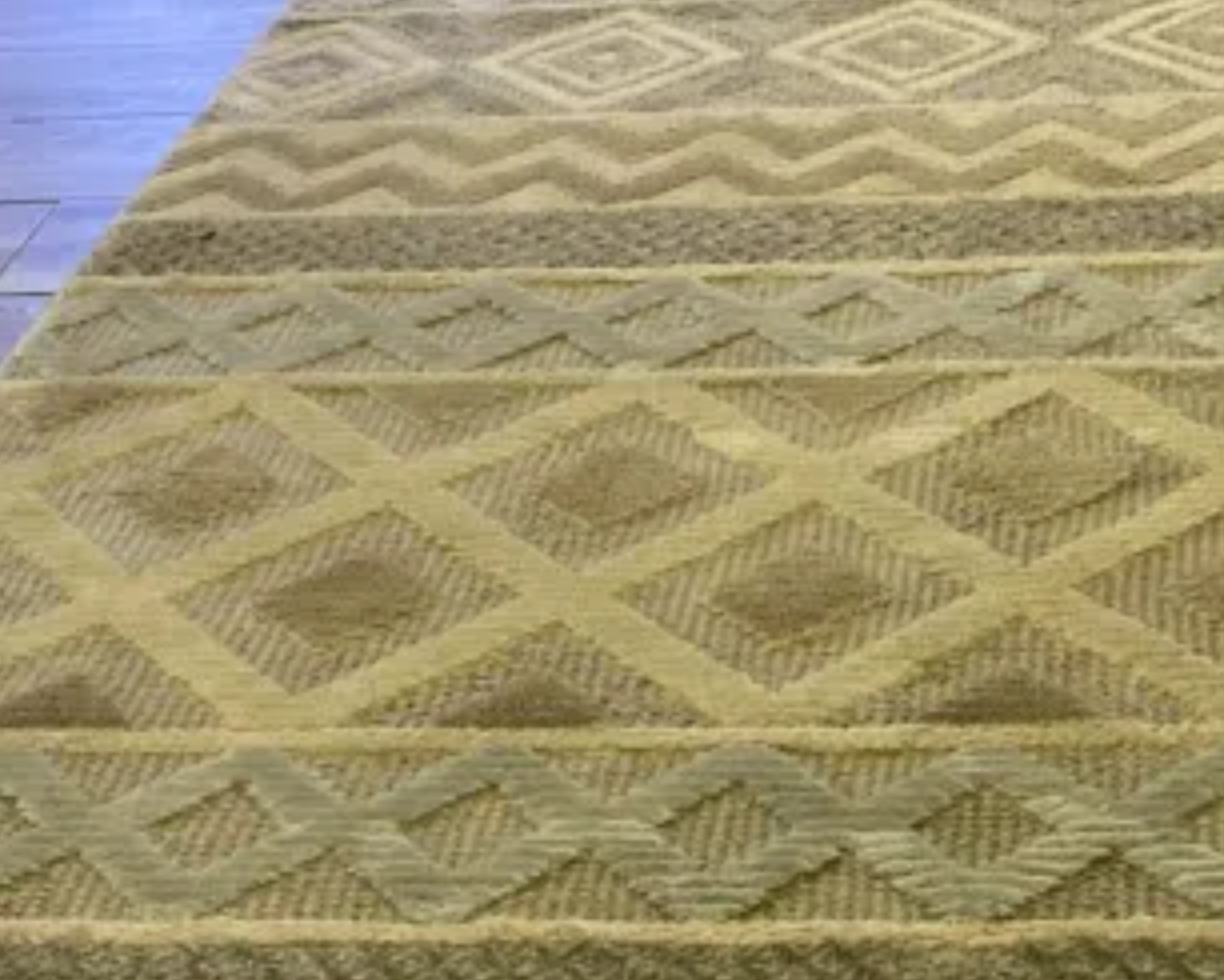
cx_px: 860
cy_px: 928
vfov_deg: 27.3
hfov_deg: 34.9
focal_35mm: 53
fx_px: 1921
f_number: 1.8
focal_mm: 4.25
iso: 320
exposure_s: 1/50
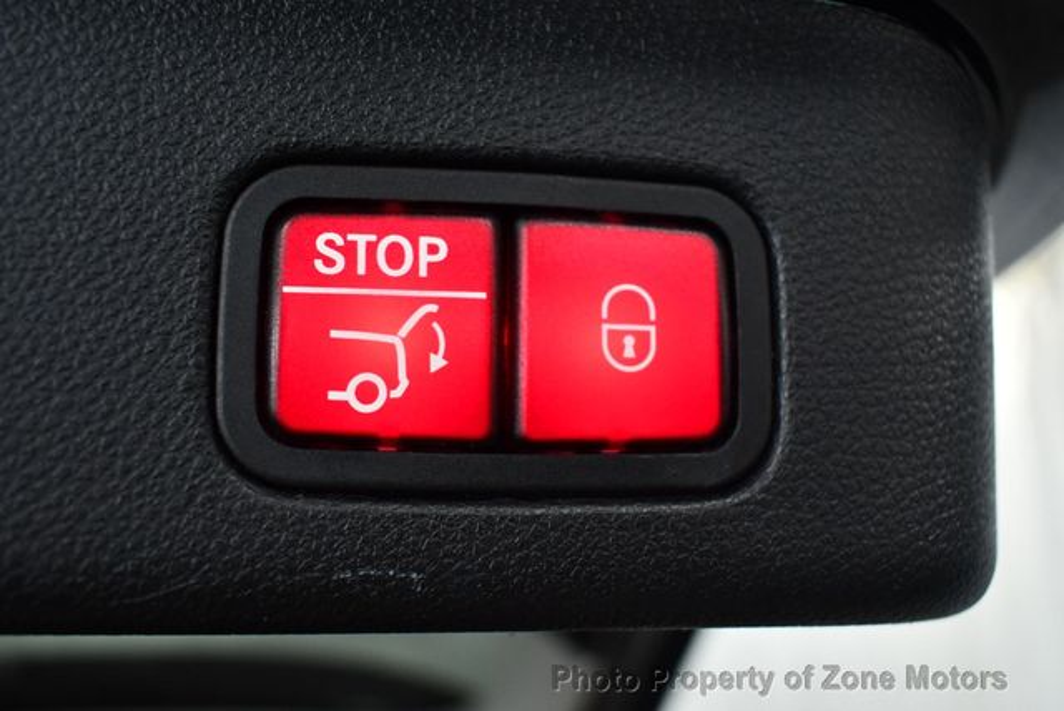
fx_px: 1065
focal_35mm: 36
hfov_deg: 53.1
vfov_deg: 36.9
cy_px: 356
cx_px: 532
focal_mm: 18
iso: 900
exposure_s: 1/125
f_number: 3.5
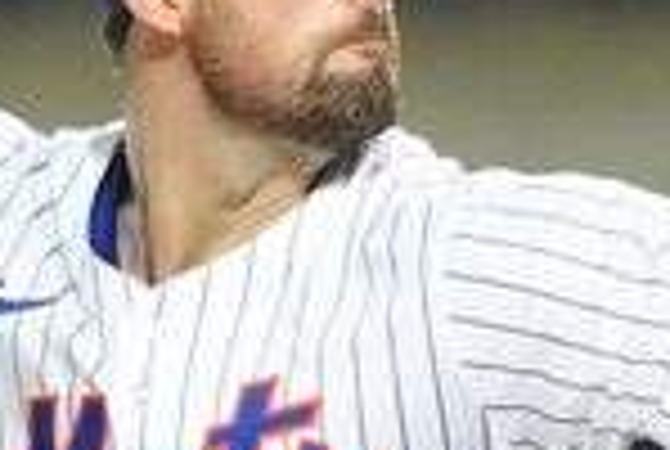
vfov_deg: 0.5
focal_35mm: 2740
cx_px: 328
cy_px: 1046
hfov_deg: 0.8
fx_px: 51096
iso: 5000
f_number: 2.8
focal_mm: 400
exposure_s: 1/2000
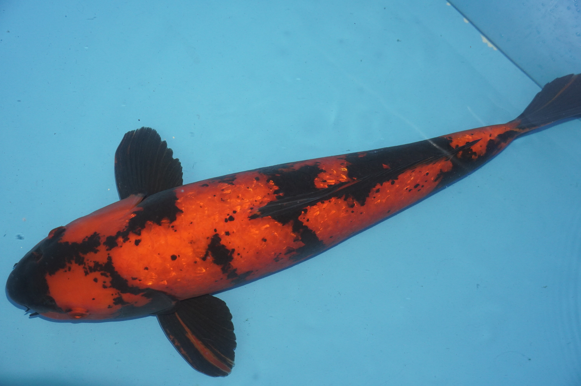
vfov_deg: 25.7
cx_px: 290
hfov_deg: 37.9
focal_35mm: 52
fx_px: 847
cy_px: 193
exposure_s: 1/160
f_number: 4.5
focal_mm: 35
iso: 1600
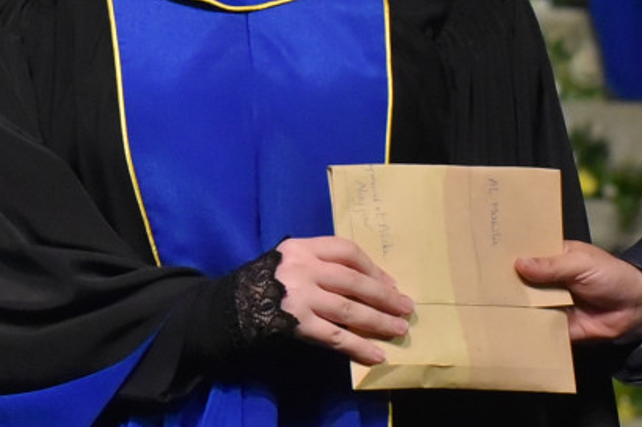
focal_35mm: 454
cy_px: 102
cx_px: 235
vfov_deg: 3.0
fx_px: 8090
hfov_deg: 4.5
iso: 3200
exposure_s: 1/500
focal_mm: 116
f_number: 4.5
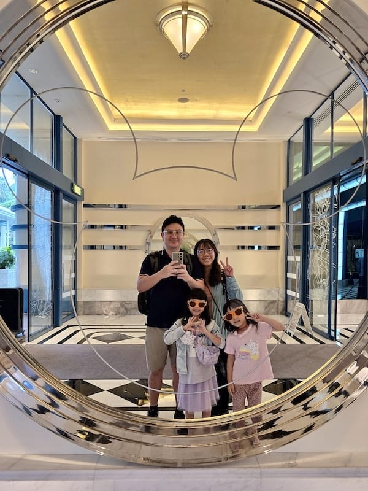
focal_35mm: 23
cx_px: 184
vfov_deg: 73.9
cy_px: 246
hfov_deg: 58.9
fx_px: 326
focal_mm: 6.3
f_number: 1.7
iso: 250
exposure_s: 1/101
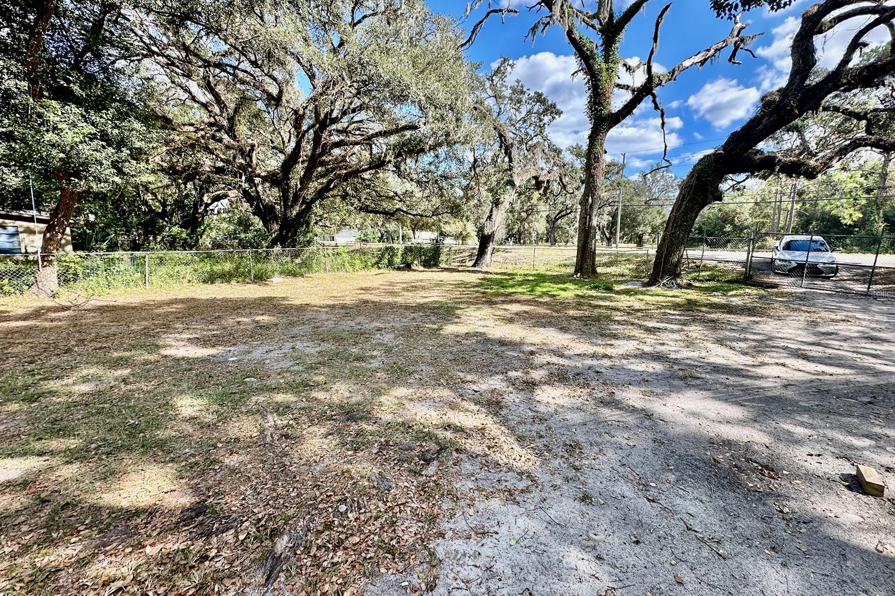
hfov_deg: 100.4
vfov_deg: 77.3
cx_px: 460
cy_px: 293
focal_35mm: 15
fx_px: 373
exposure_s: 1/438
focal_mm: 2.22
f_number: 2.2
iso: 40
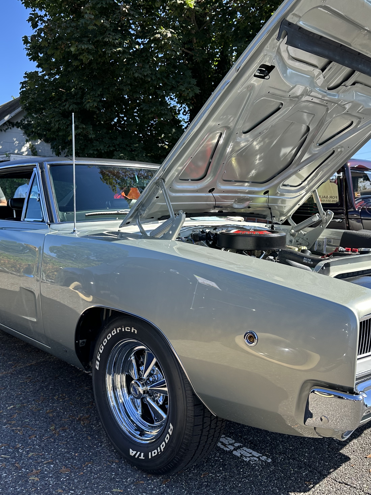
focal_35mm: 33
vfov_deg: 55.3
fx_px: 472
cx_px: 173
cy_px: 252
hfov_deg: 42.9
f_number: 1.78
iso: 80
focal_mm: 6.86
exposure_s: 1/1272
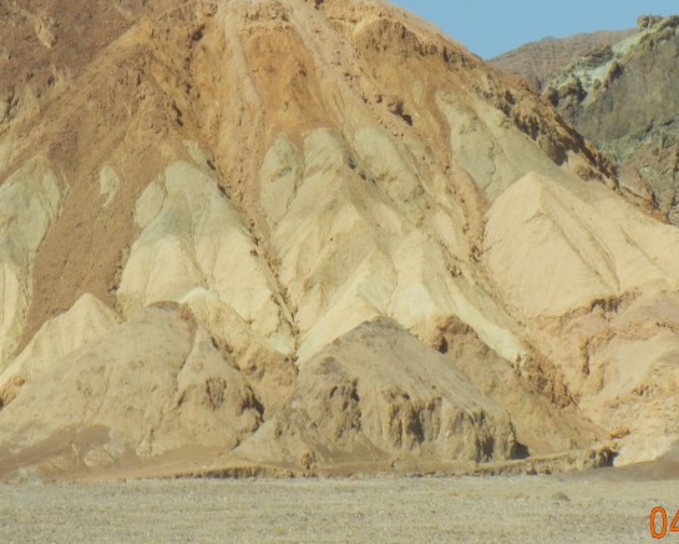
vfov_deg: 4.9
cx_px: 404
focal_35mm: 319
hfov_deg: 6.1
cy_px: 143
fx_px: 6411
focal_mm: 31.4
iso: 160
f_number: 9.2
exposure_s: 1/412
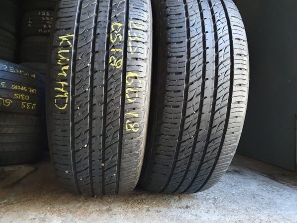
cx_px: 148
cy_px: 112
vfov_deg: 53.1
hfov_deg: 67.3
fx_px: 223
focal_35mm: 26
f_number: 1.5
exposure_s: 1/40
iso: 400
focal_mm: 4.32
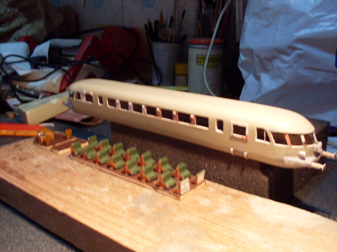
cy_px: 126
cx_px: 168
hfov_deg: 49.0
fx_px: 370
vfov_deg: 37.7
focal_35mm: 38
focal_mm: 6.3
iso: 200
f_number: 2.8
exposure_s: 1/8
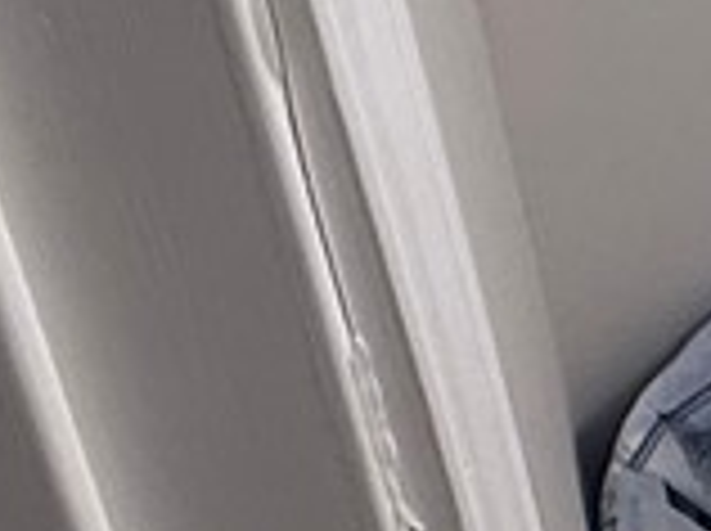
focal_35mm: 91
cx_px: 1881
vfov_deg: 11.2
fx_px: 1866
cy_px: -990
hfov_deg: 13.1
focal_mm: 2.22
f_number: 2.2
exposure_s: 1/120
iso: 100
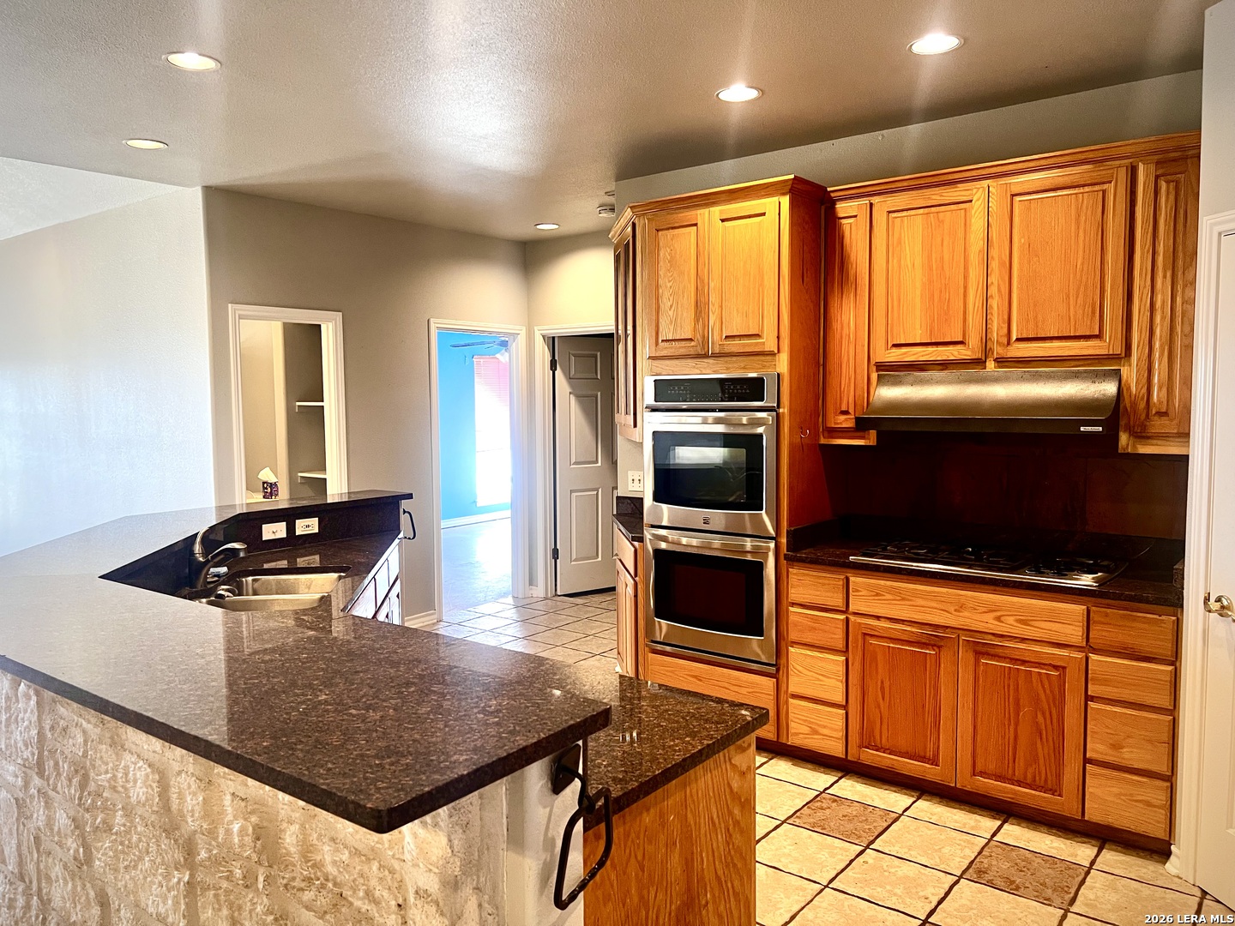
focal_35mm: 26
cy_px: 463
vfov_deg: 53.1
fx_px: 928
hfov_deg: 67.3
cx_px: 618
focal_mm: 5.7
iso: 125
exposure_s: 1/60
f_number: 1.5
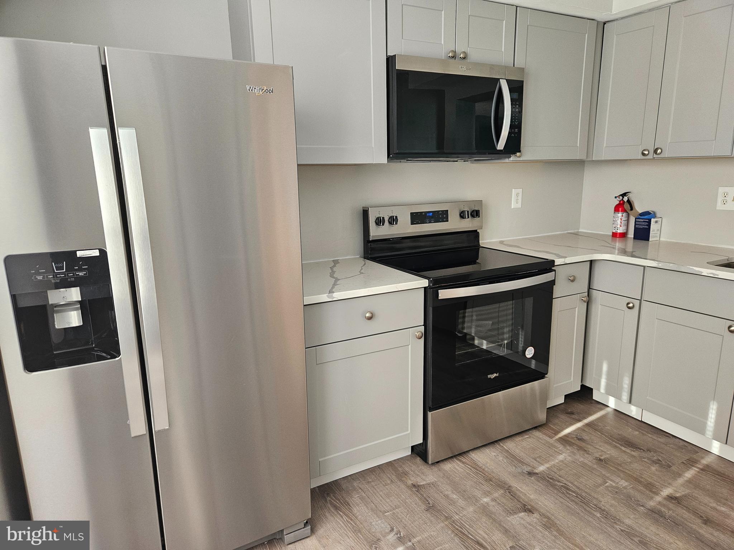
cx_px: 367
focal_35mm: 23
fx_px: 488
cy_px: 275
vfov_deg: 58.9
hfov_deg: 73.9
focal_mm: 5.4
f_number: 1.8
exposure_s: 1/120
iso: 125
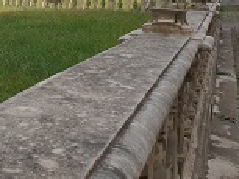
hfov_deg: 26.8
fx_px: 470
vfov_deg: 20.8
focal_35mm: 68
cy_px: -8
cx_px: -8
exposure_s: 1/1497
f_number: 2.4
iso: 50
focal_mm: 4.3
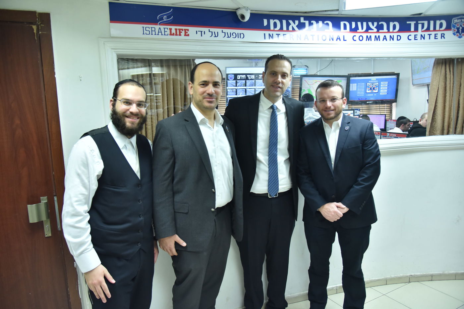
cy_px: 154
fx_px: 309
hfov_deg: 73.7
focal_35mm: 24
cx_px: 232
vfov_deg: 53.2
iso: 1600
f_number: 4
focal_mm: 24
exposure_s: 1/160
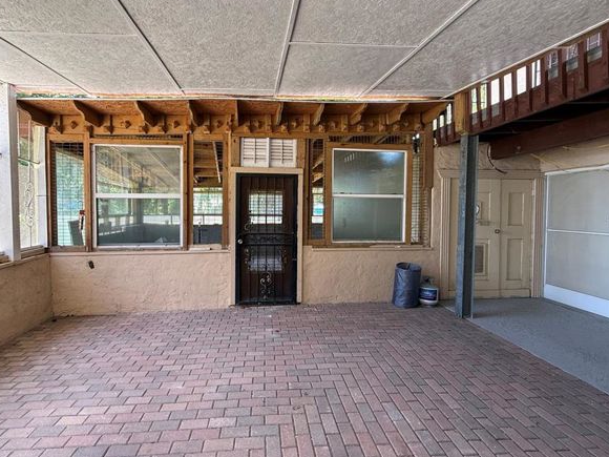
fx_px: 299
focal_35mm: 17
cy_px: 220
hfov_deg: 90.8
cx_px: 278
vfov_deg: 74.7
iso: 125
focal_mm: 2.22
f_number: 2.2
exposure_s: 1/99
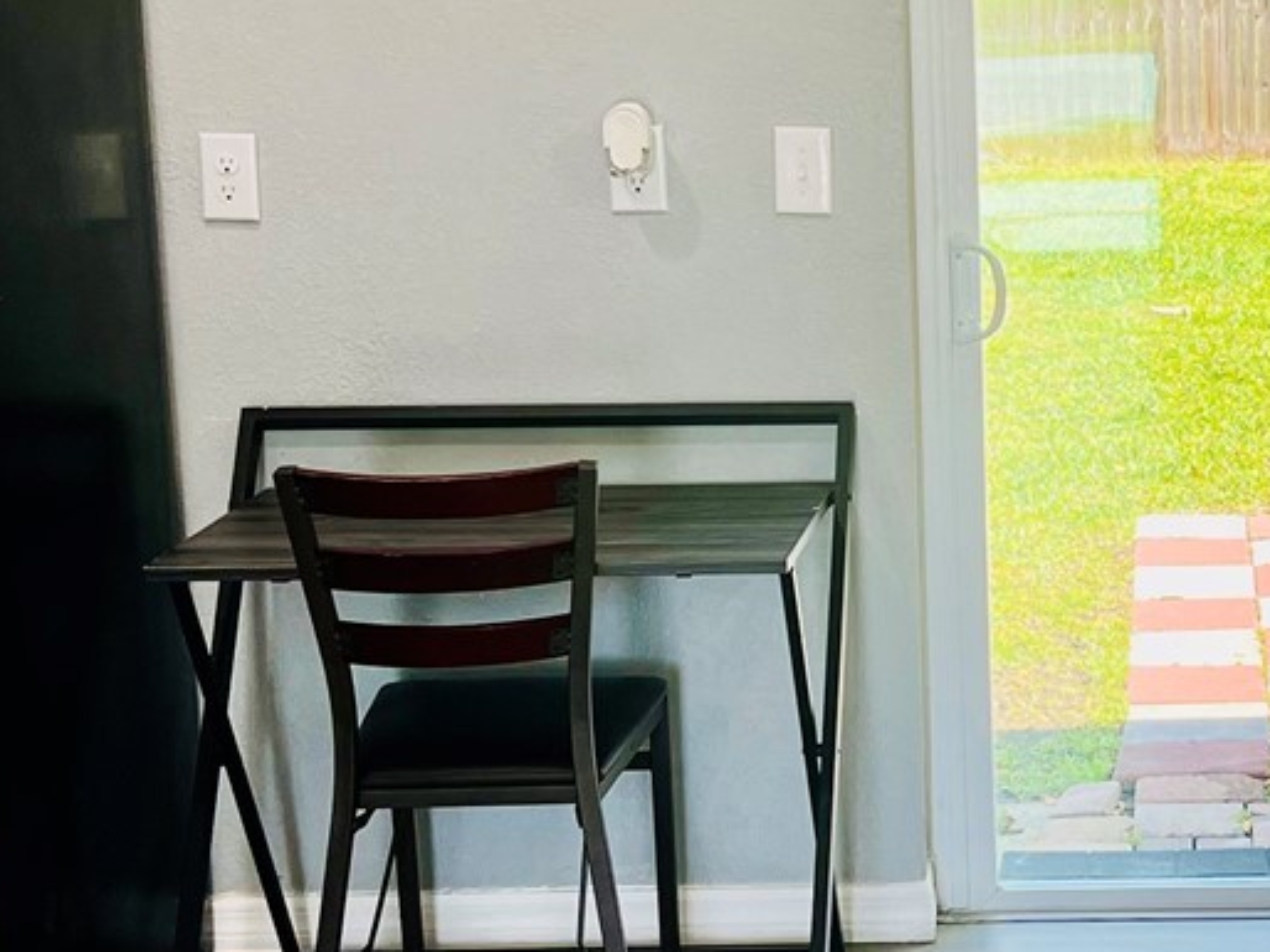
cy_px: 428
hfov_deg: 23.3
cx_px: 1203
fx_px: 2970
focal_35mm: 81
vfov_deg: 18.2
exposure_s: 1/290
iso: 40
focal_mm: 5.7
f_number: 1.5
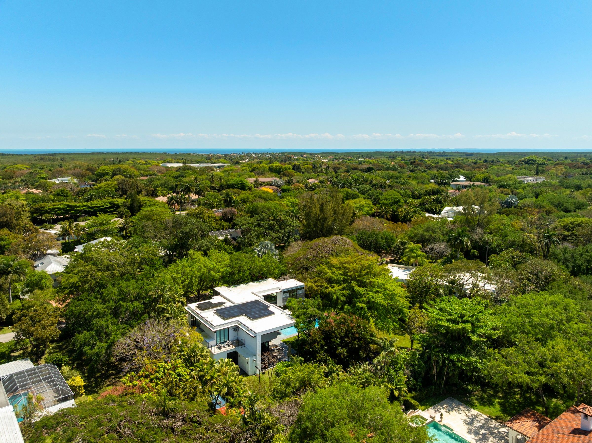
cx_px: 296
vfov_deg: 56.8
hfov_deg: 71.6
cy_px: 222
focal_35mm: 24
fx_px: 410
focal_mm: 12.29
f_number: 2.8
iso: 100
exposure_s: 1/320
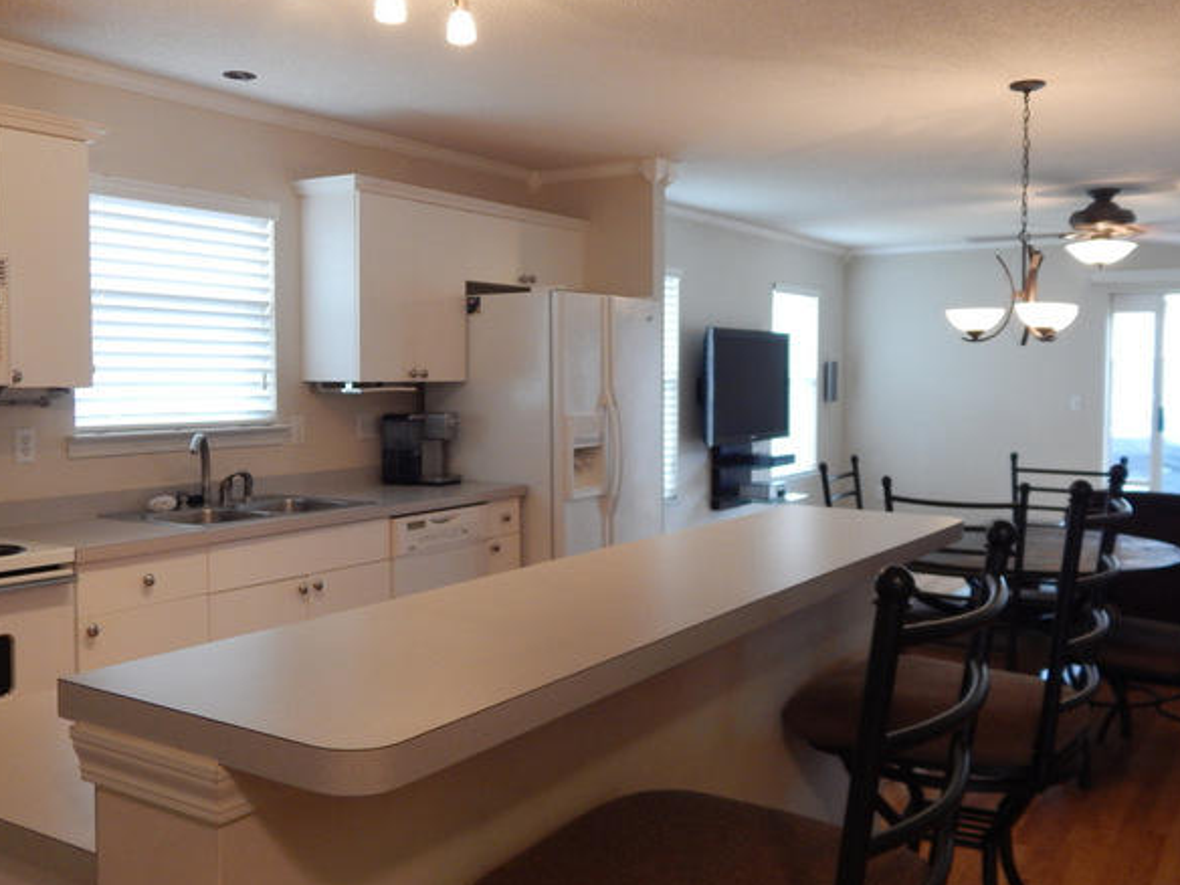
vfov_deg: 41.8
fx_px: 1159
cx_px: 574
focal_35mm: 34
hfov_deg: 54.0
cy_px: 442
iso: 320
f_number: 3.2
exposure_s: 1/30
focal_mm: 5.6
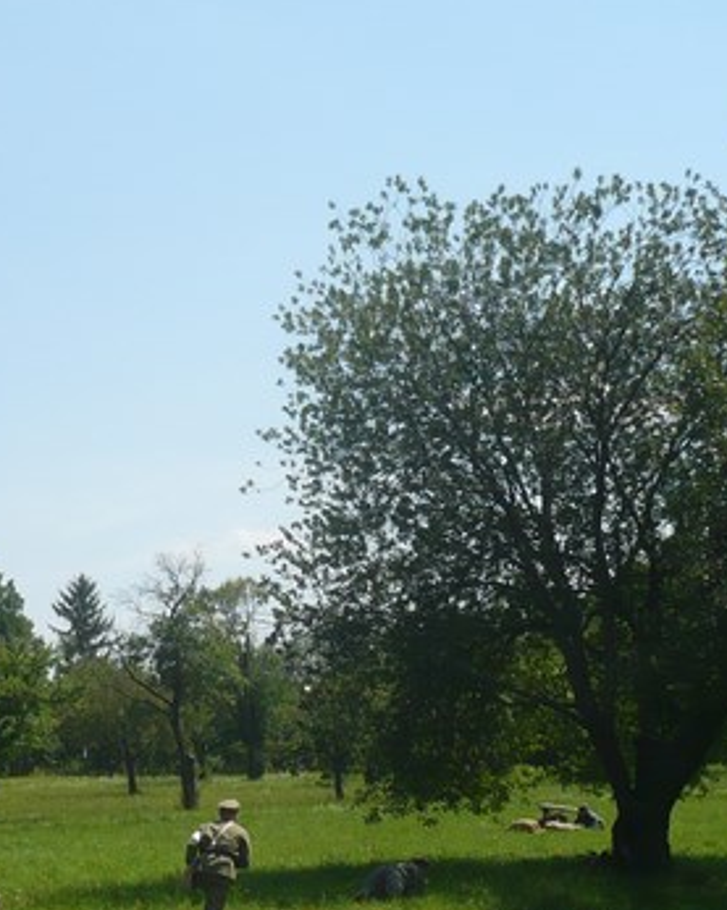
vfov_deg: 25.0
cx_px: 165
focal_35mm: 76
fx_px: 2047
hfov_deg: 20.0
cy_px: 574
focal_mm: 5.8
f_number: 8
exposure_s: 1/320
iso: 100
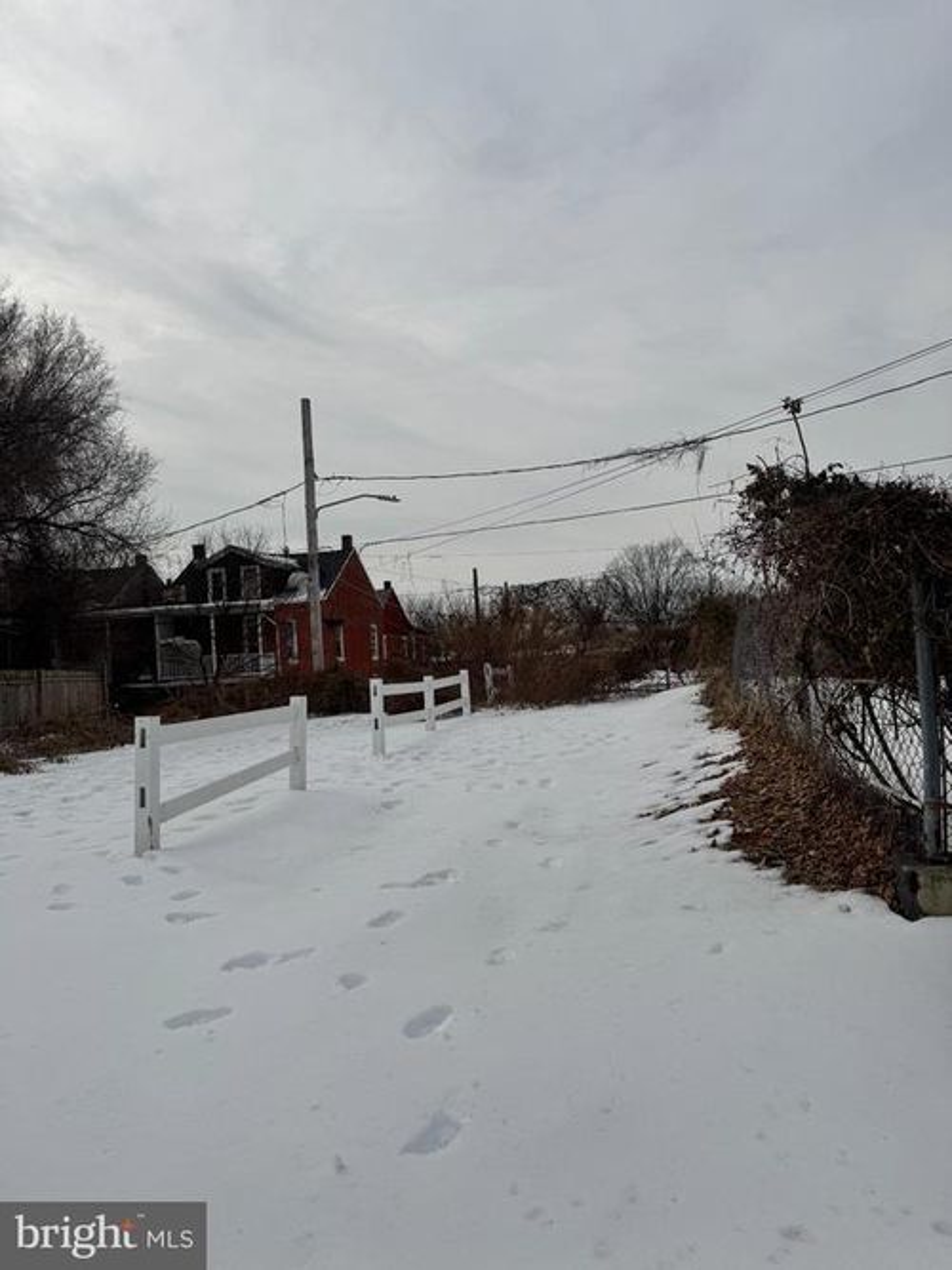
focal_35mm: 24
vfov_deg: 71.6
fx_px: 880
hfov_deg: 56.8
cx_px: 476
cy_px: 635
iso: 64
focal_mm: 6.76
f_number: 1.78
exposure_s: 1/12346
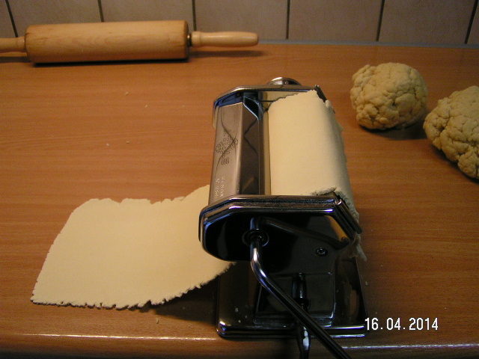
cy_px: 180
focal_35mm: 38
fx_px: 526
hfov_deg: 49.0
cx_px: 240
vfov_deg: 37.7
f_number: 2.8
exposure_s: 1/50
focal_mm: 5.8
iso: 160
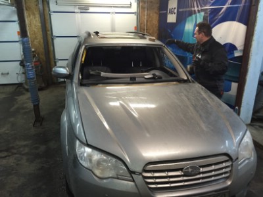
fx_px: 220
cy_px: 98
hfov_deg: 61.7
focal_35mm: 29
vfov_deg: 48.2
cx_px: 132
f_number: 2.2
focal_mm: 4.15
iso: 160
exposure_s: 1/33
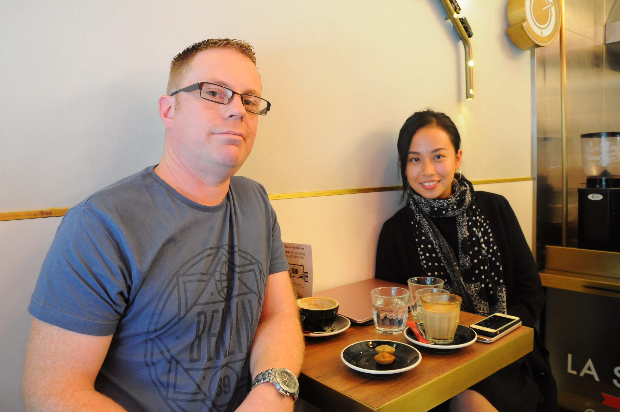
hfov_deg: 67.4
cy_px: 206
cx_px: 310
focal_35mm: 27
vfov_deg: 47.8
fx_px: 464
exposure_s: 1/4
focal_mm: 18
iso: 1000
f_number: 8
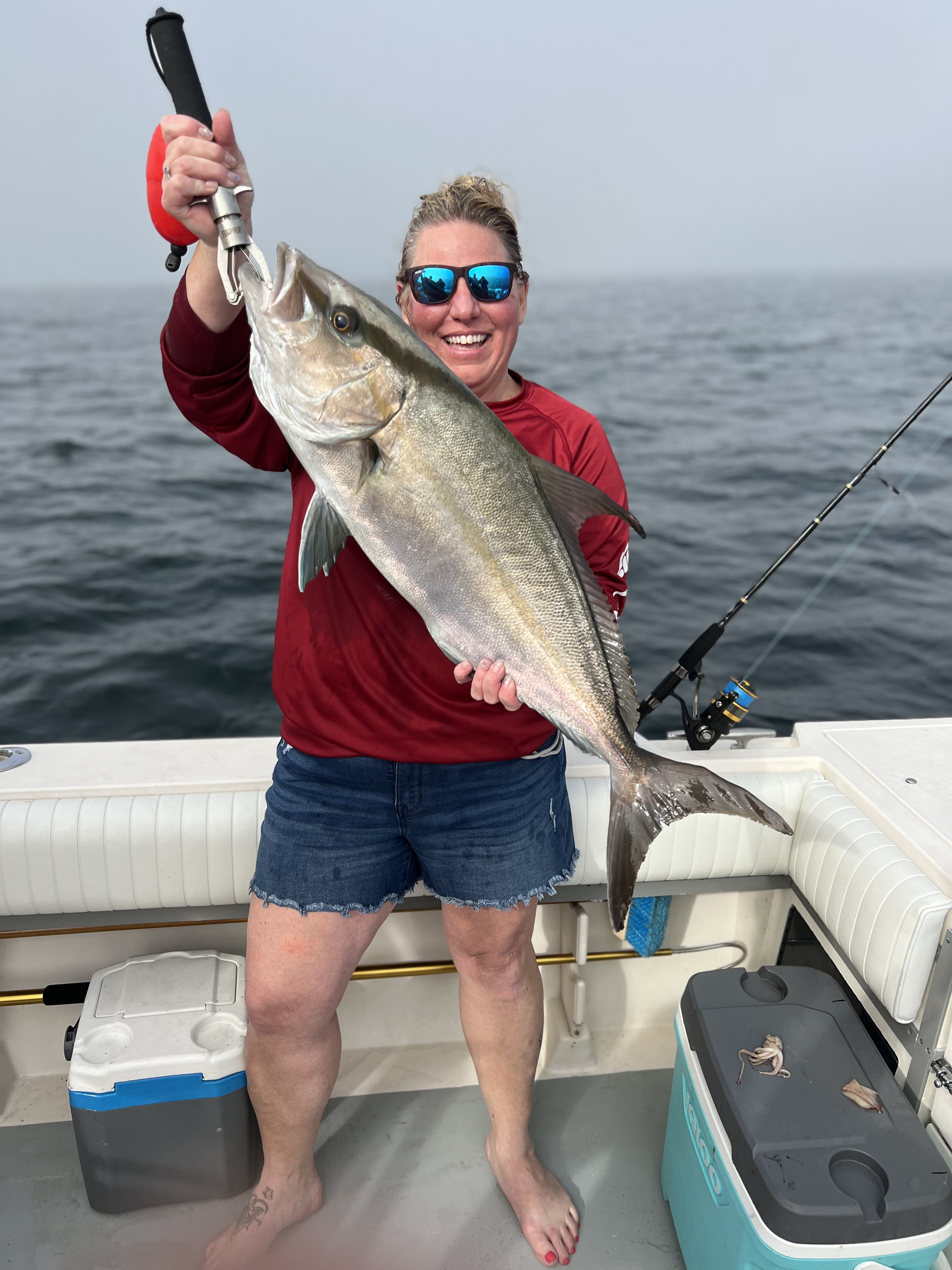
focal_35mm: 26
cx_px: 476
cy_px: 635
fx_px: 953
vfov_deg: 67.3
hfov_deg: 53.1
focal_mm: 5.7
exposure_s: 1/3356
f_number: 1.5
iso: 50
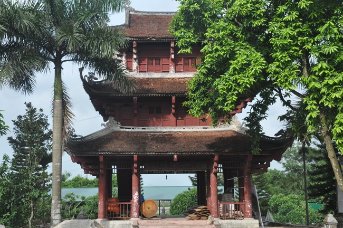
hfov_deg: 29.9
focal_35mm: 68
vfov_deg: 20.1
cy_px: 114
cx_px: 172
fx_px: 642
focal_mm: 45
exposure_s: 1/800
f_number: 14
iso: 2000
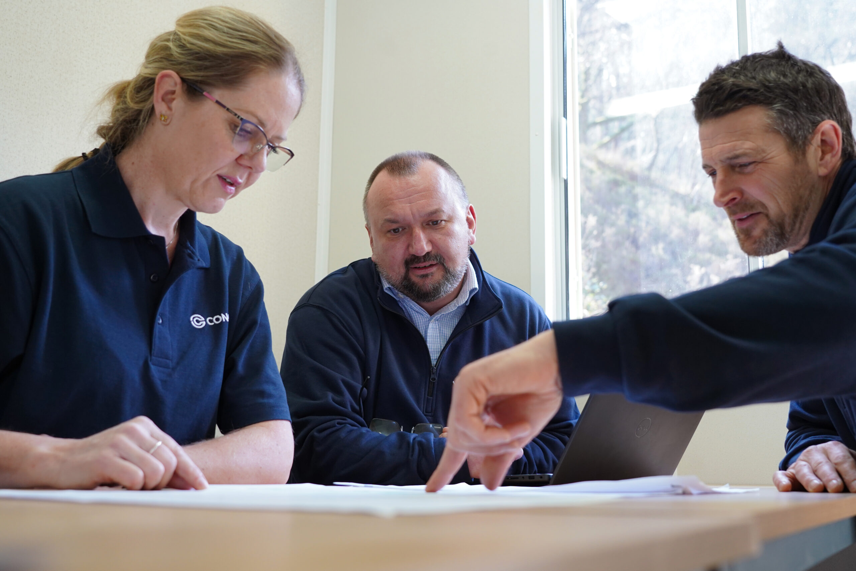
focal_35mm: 39
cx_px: 428
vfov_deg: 34.2
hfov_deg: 49.6
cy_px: 286
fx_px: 927
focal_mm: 39
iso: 1250
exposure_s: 1/125
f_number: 5
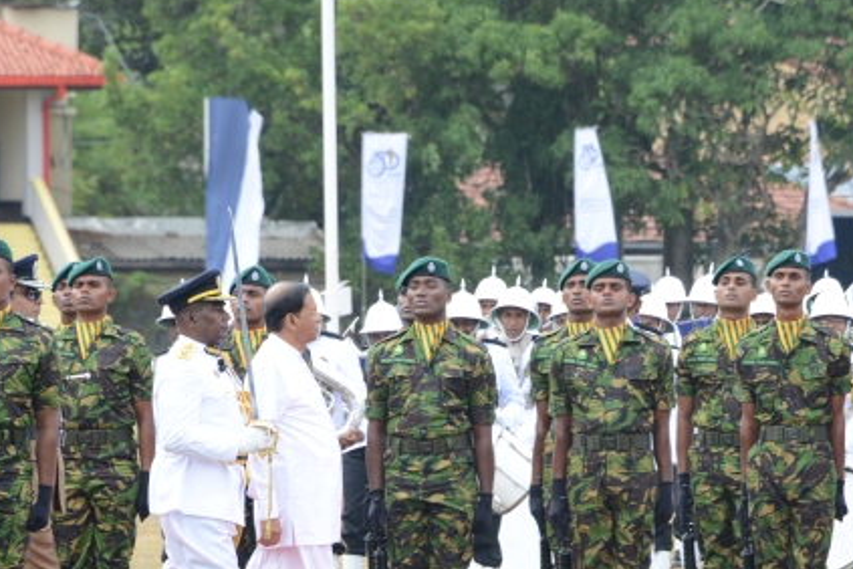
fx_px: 11775
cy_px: 394
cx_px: 585
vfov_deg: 2.8
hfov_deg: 4.1
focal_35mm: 497
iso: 400
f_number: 11
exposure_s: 1/125
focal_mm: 300
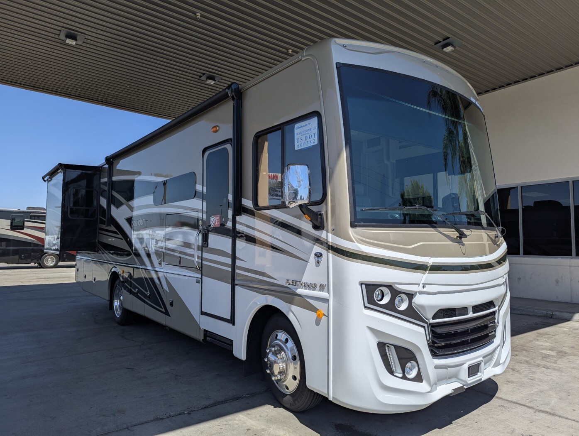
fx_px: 402
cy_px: 218
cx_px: 290
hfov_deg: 71.5
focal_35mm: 24
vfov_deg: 56.9
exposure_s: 1/3058
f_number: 1.85
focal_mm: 6.81
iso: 41
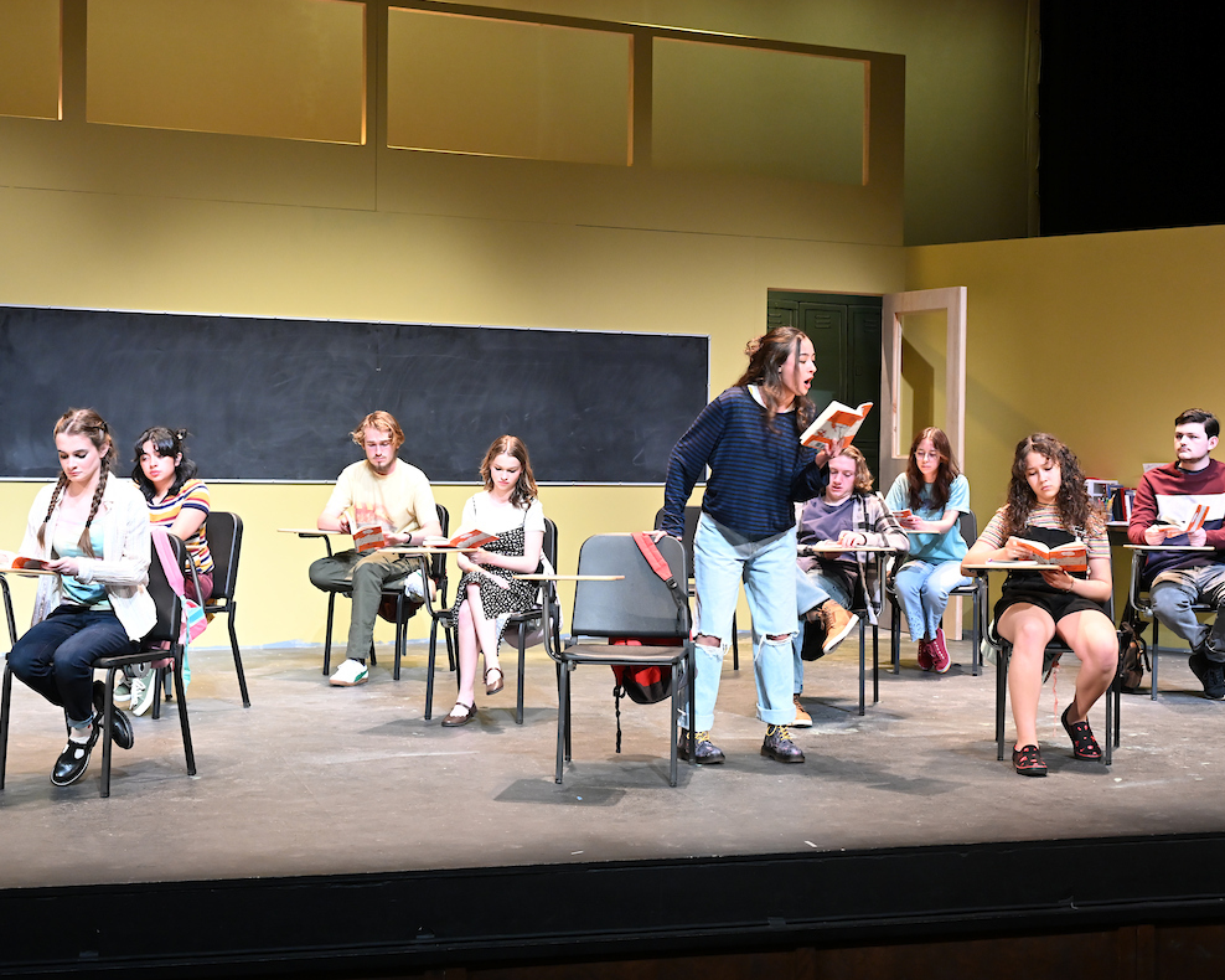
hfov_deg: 33.0
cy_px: 491
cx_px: 694
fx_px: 2066
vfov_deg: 26.7
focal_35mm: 57
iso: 3200
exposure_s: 1/30
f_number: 8
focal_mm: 50
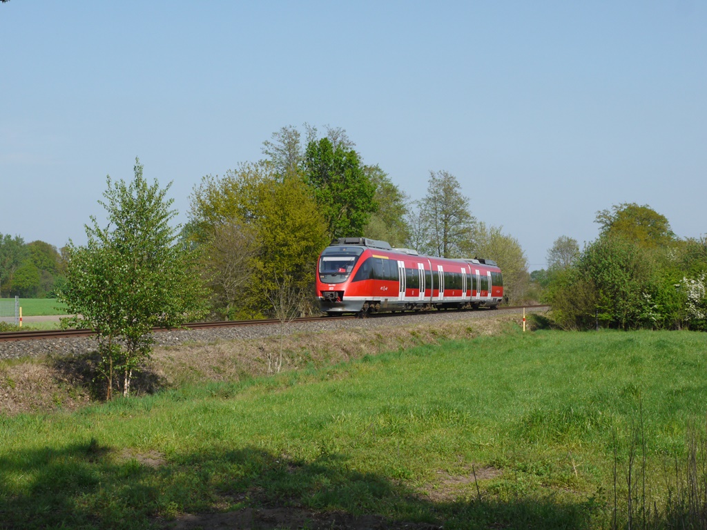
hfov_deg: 29.4
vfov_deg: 22.3
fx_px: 1348
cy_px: 265
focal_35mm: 66
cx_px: 354
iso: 400
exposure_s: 1/500
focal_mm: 33
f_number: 13
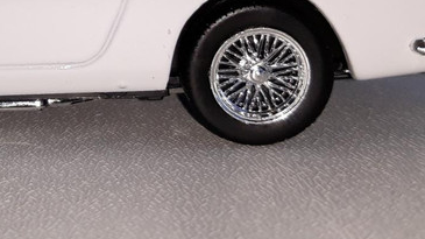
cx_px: 22
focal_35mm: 86
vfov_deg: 13.7
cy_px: -42
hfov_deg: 23.9
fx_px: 969
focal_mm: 3.71
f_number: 1.7
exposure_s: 1/962
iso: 40
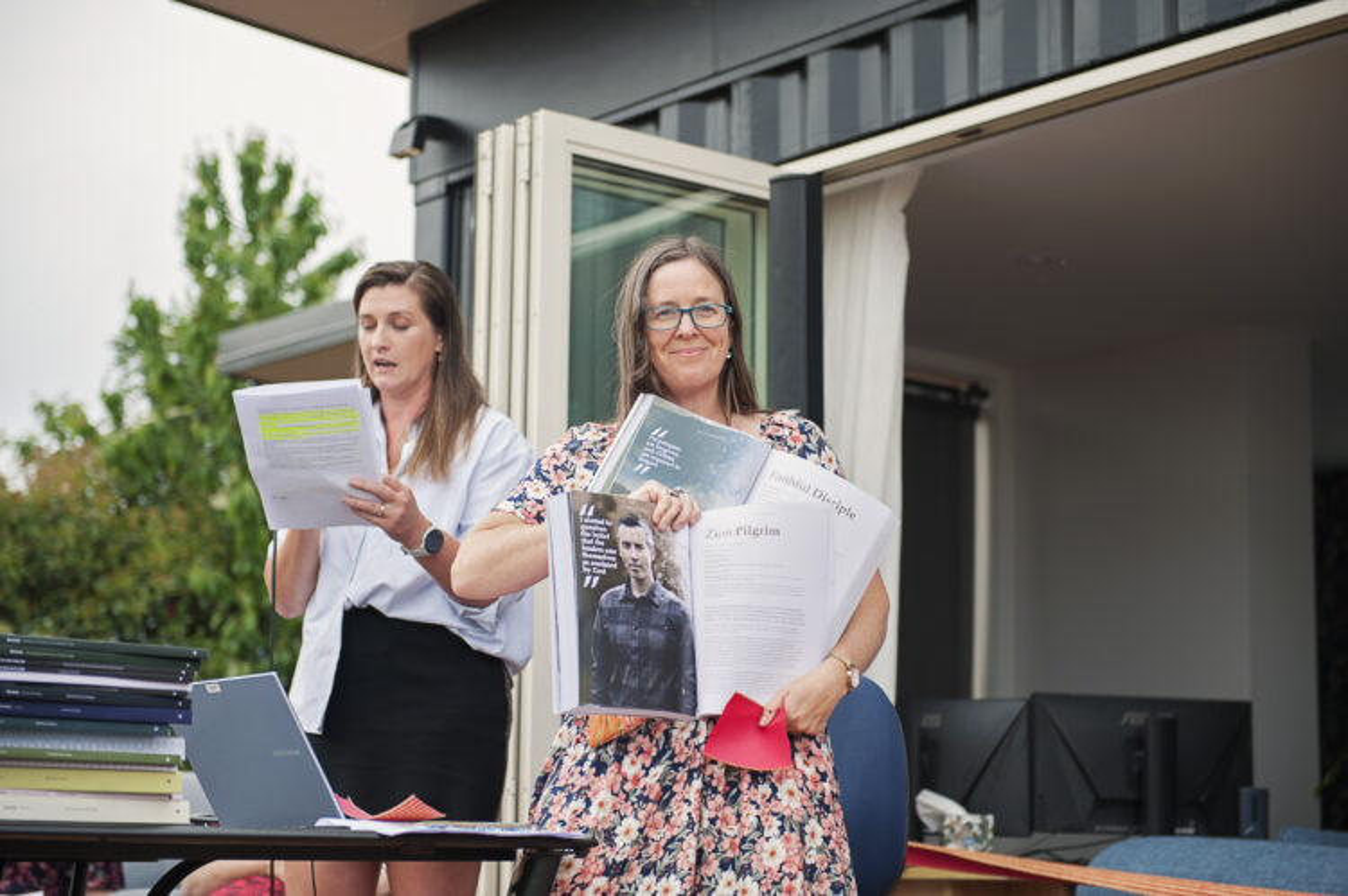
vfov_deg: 19.4
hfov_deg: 28.9
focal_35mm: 70
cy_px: 448
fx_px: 2619
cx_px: 674
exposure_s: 1/500
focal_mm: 70
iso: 250
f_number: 3.2
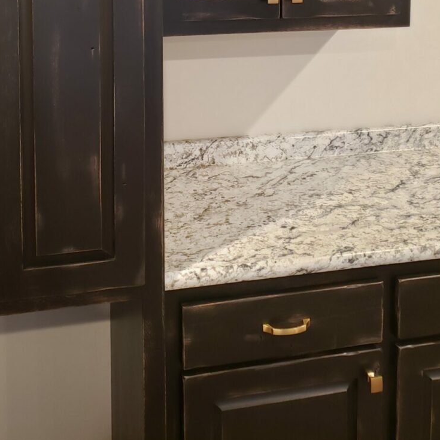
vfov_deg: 32.1
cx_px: 141
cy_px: -17
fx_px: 690
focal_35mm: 48
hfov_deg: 35.0
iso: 250
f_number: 1.5
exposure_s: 1/13
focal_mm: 4.3
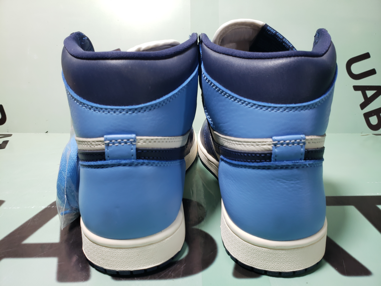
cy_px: 143
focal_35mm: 26
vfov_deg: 53.1
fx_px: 286
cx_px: 190
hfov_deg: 67.3
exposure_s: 1/100
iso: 64
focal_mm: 4.3
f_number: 2.4
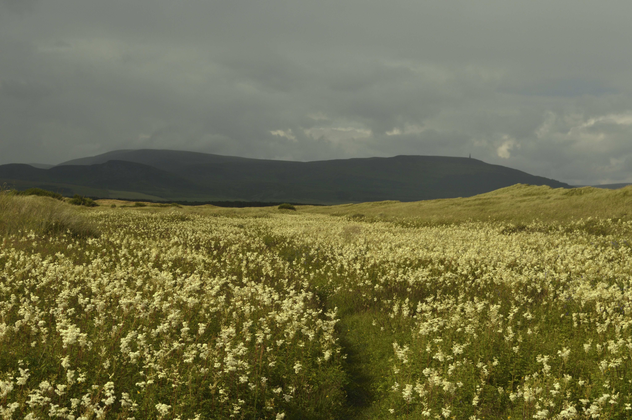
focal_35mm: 68
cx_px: 316
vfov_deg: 20.1
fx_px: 1184
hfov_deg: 29.9
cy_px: 210
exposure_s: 1/160
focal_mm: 45
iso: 200
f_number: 13
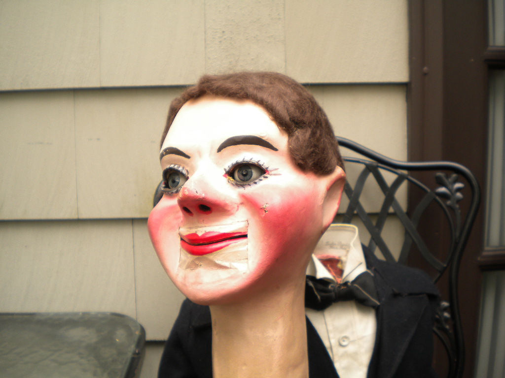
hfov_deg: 52.6
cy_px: 189
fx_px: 511
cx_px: 252
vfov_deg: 40.7
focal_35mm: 35
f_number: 3.1
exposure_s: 1/144
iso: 80
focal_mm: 6.3
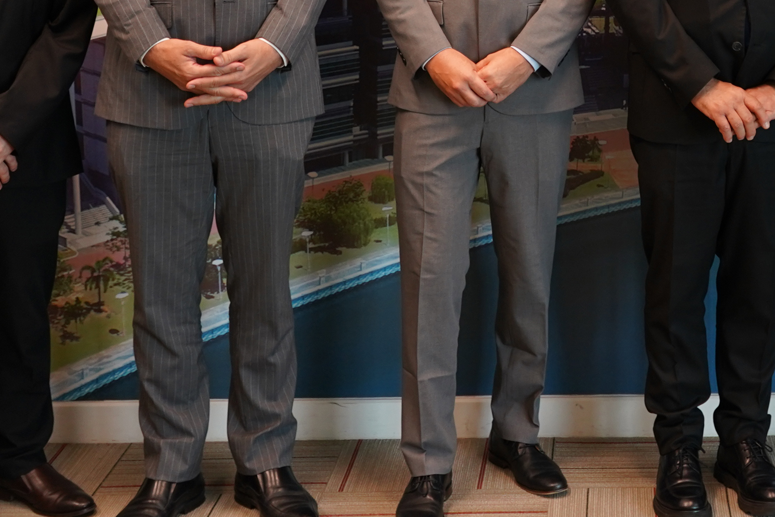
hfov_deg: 26.3
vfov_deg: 17.3
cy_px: -125
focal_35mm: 75
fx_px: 1615
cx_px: 668
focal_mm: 28
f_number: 3.5
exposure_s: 1/125
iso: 640
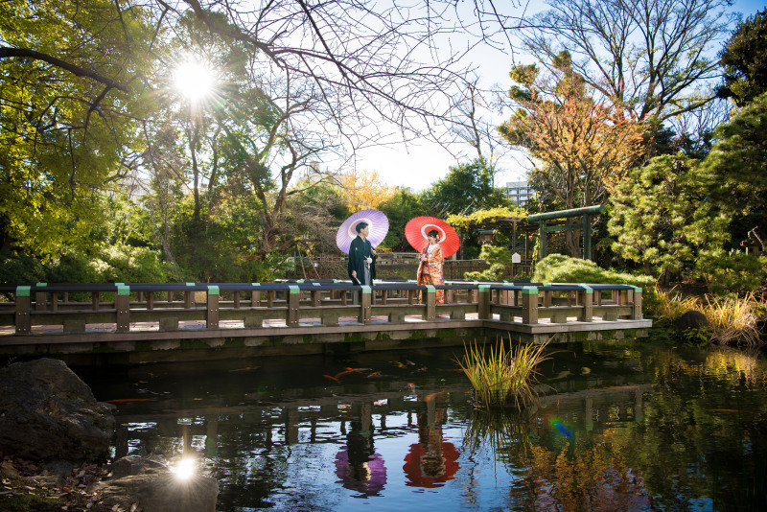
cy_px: 256
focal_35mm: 28
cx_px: 384
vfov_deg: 46.4
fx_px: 597
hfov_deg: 65.5
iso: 400
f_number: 5.6
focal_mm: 28
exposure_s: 1/400
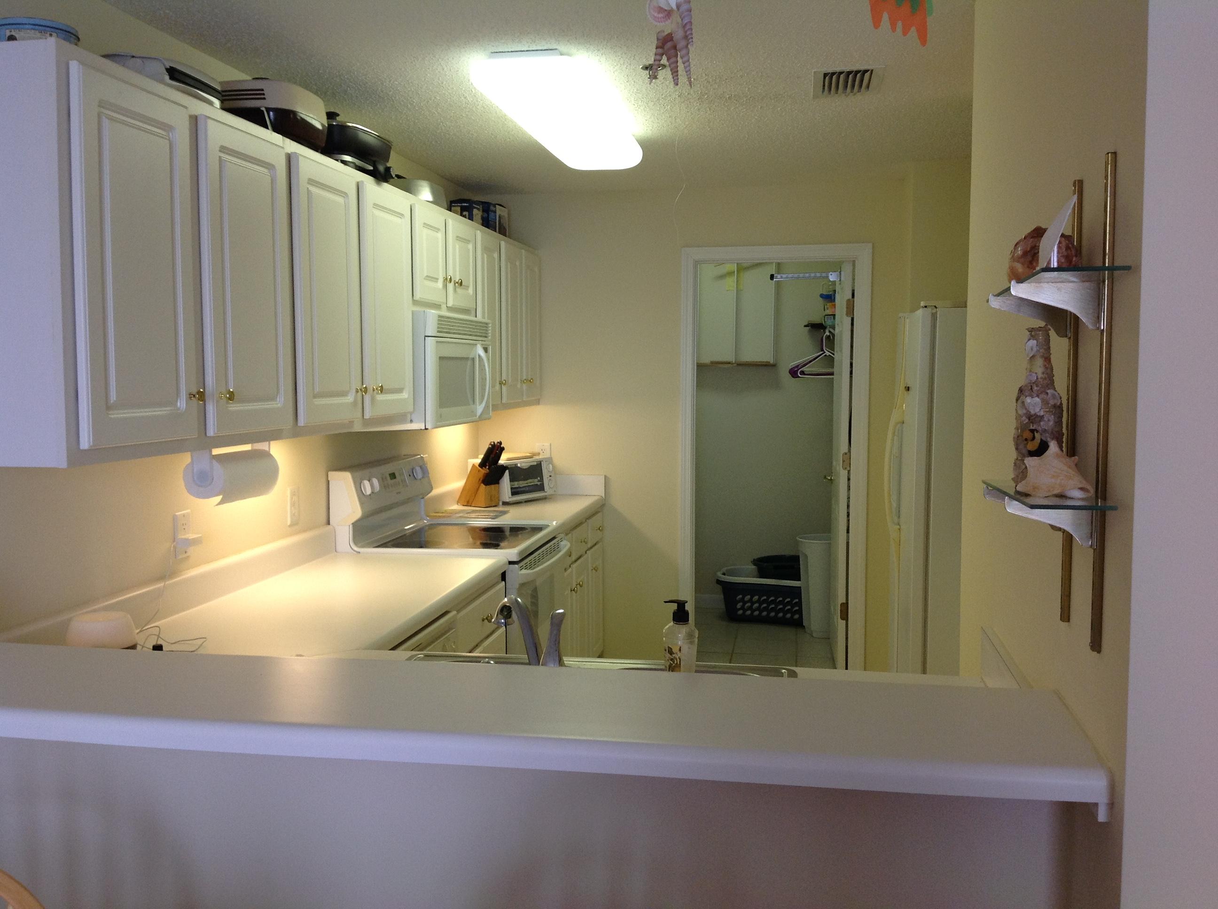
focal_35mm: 35
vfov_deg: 40.6
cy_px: 454
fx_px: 1230
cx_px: 609
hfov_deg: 52.7
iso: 64
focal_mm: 4.28
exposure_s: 1/40
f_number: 2.4
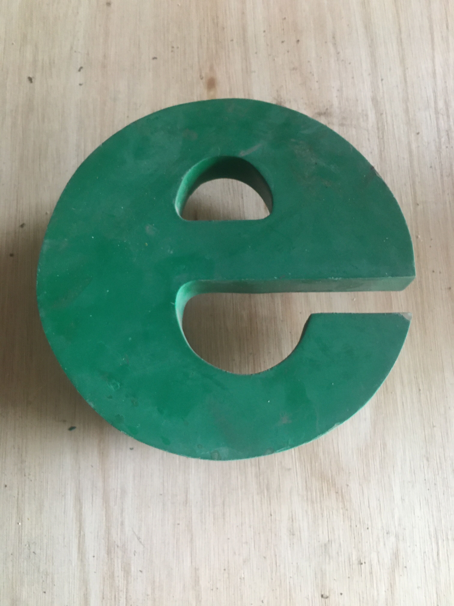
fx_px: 507
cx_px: 227
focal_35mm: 29
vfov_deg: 61.7
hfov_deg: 48.2
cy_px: 303
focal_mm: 4.15
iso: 200
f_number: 2.2
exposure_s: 1/33
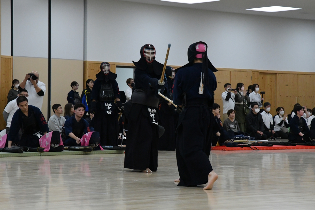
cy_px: 105
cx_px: 158
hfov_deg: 19.5
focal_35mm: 105
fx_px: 919
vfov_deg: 13.0
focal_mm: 70
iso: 6400
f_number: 8
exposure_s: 1/320
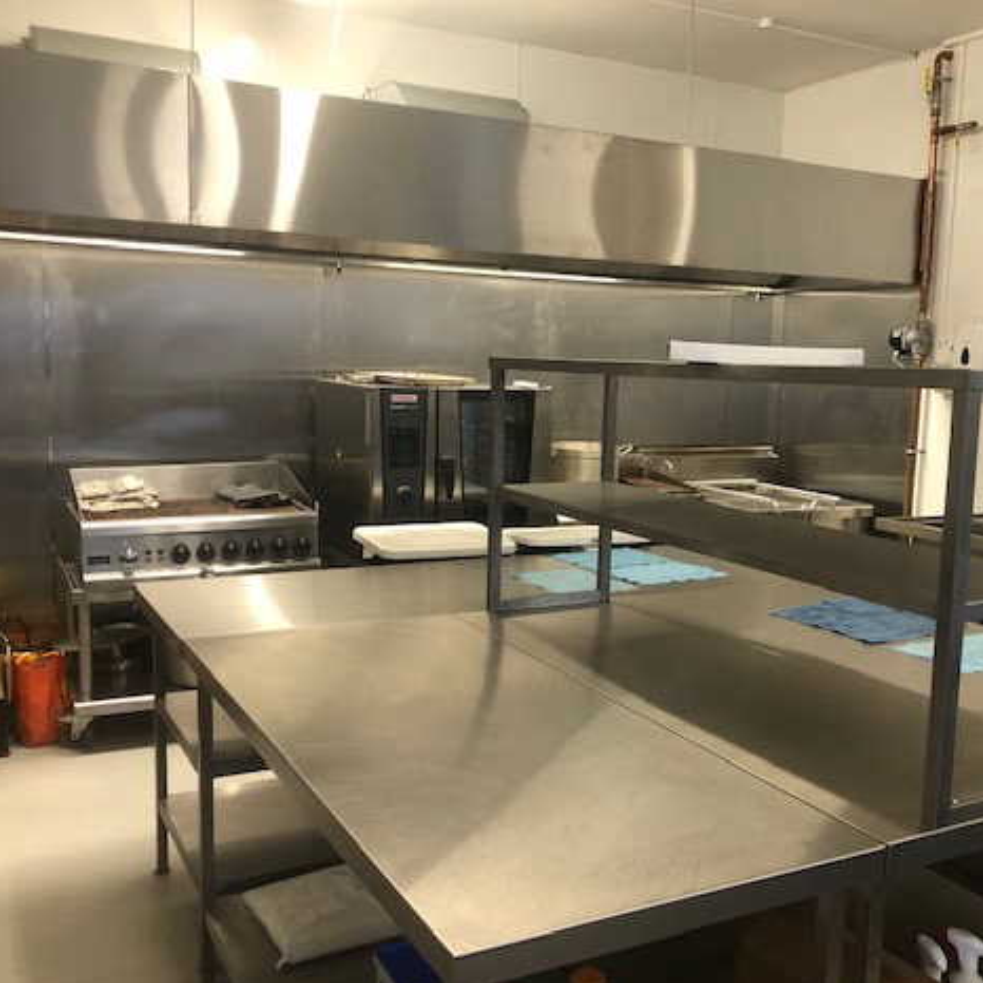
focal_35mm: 34
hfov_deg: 48.3
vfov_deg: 48.4
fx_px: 1092
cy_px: 504
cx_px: 565
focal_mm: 3.99
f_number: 1.8
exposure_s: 1/25
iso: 40
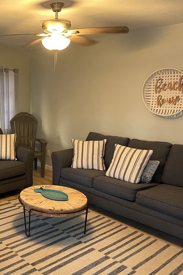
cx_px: 5
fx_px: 267
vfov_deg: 54.4
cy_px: 138
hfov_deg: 34.8
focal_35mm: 35
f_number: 1.6
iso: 400
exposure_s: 1/40
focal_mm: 5.1
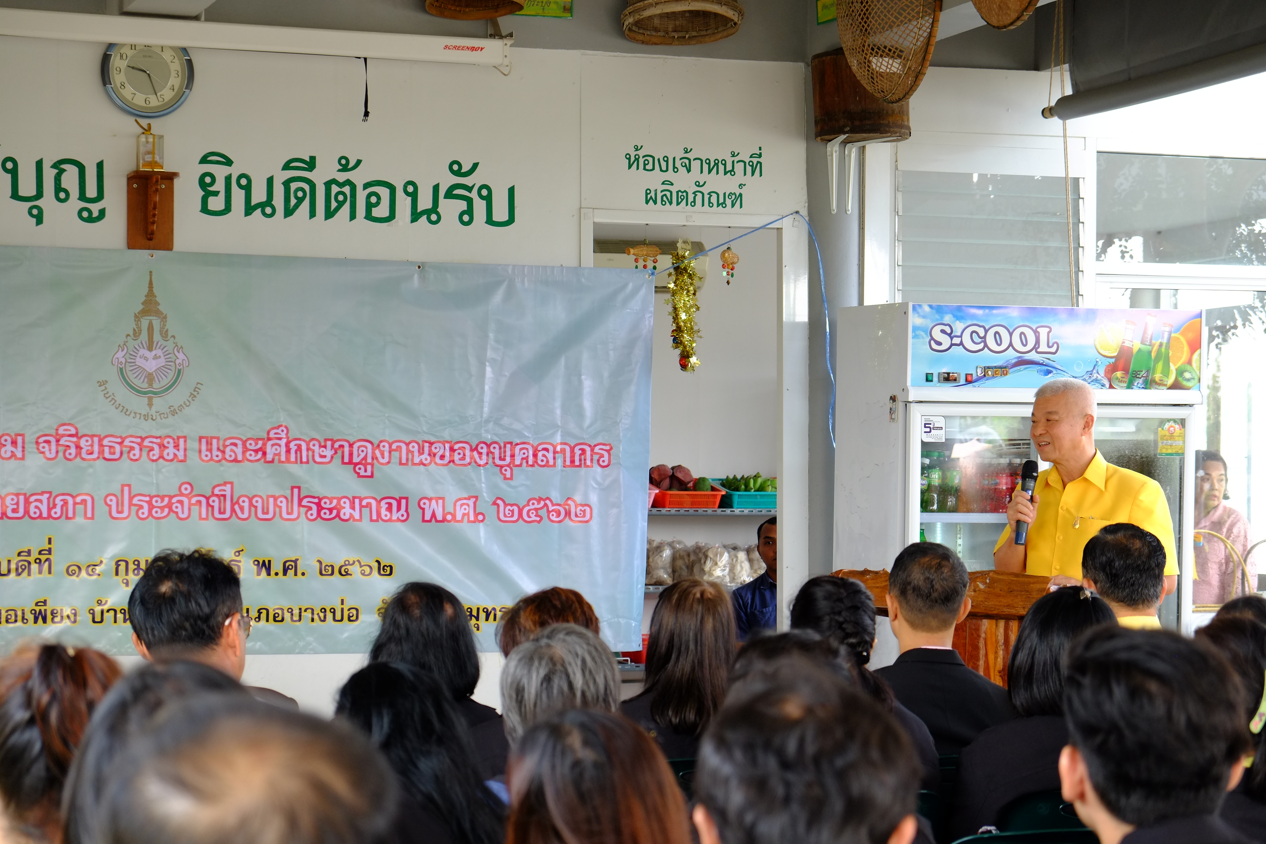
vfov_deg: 16.5
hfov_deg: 24.5
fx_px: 2919
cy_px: 422
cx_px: 633
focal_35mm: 83
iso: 640
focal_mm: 55
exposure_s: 1/125
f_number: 4.5
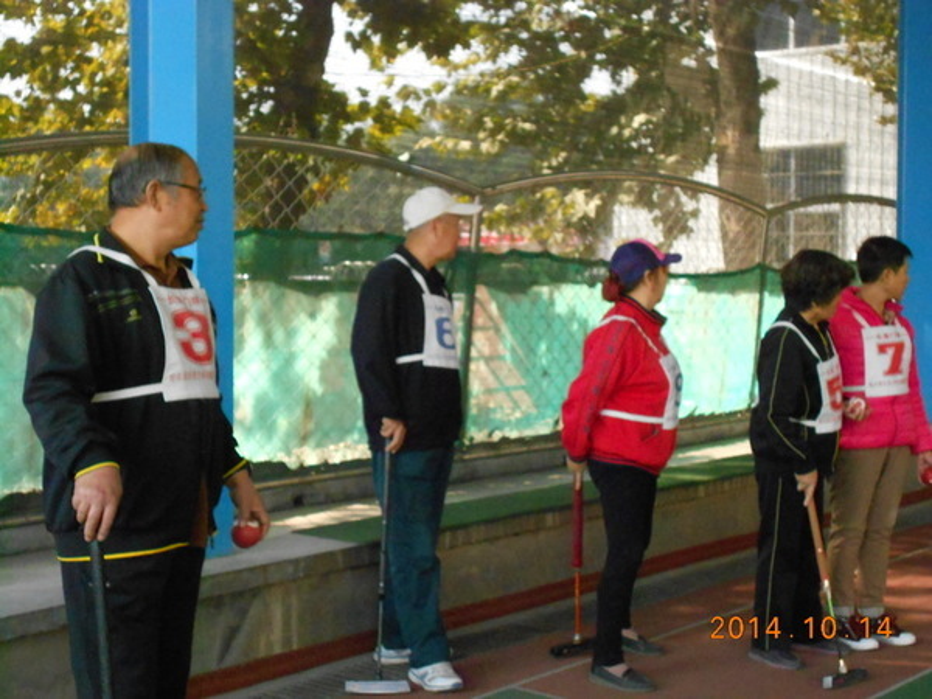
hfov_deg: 34.3
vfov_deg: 26.1
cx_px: 466
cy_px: 350
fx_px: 1508
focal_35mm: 56
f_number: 4.9
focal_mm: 10
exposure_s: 1/250
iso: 800
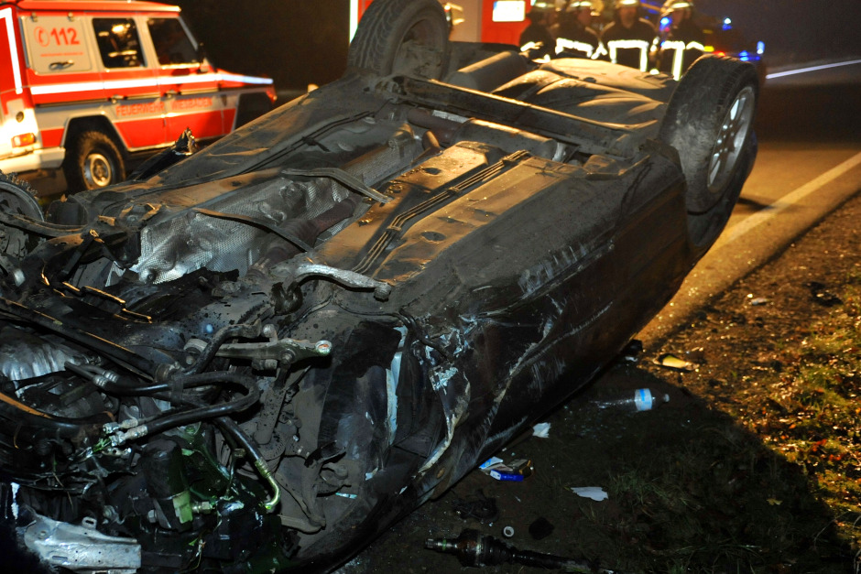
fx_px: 813
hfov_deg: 55.8
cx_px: 430
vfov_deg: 38.9
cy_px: 287
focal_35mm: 34
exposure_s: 1/100
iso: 2000
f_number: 2.8
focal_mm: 34
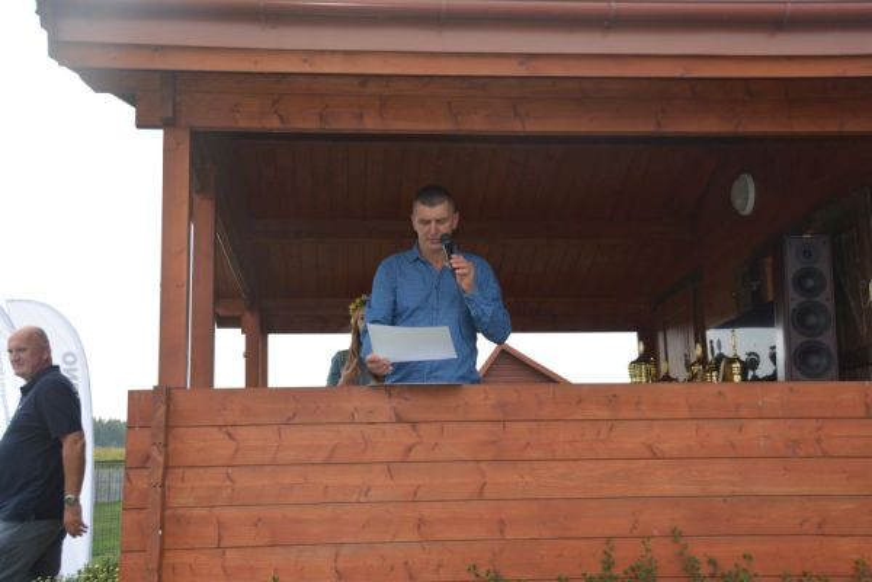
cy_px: 291
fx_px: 1163
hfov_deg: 41.1
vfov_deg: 28.1
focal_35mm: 48
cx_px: 436
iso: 100
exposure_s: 1/200
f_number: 7.1
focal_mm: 32
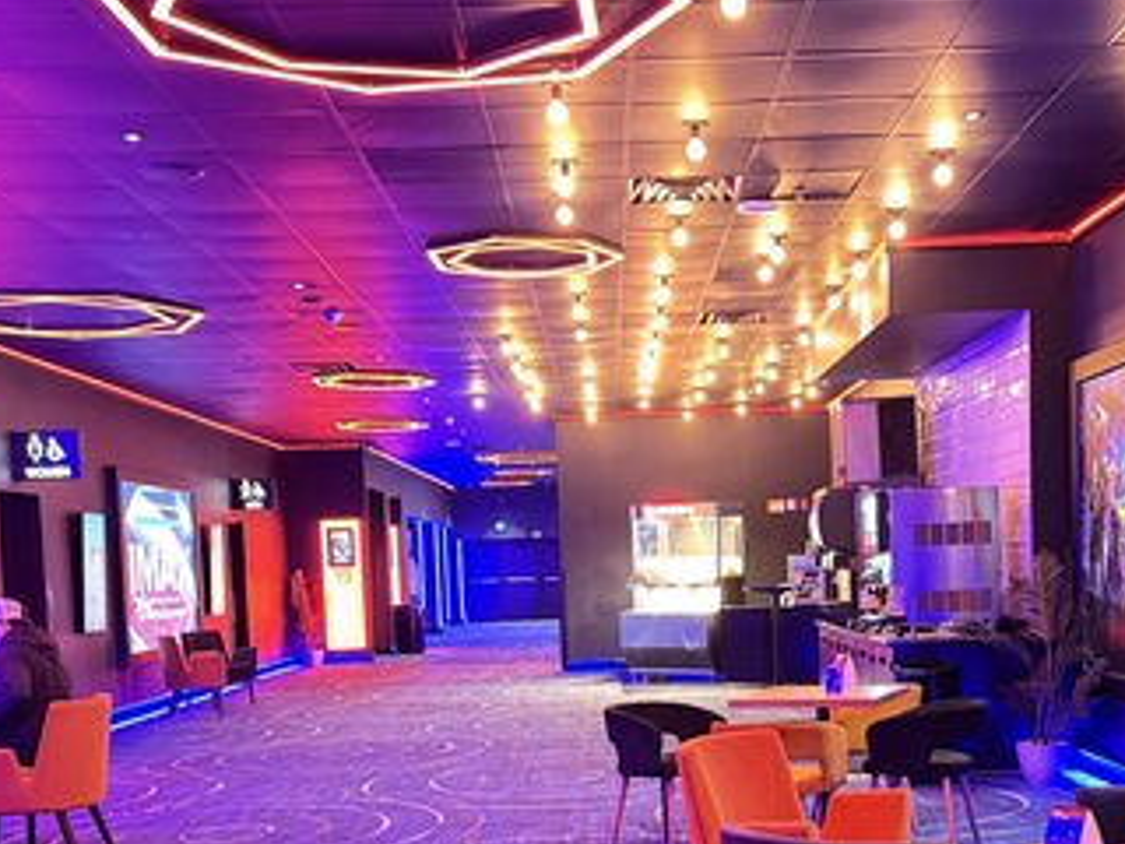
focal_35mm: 48
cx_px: 682
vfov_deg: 29.6
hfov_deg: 39.5
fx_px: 1560
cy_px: 675
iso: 1600
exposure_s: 1/24
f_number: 1.78
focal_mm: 6.76
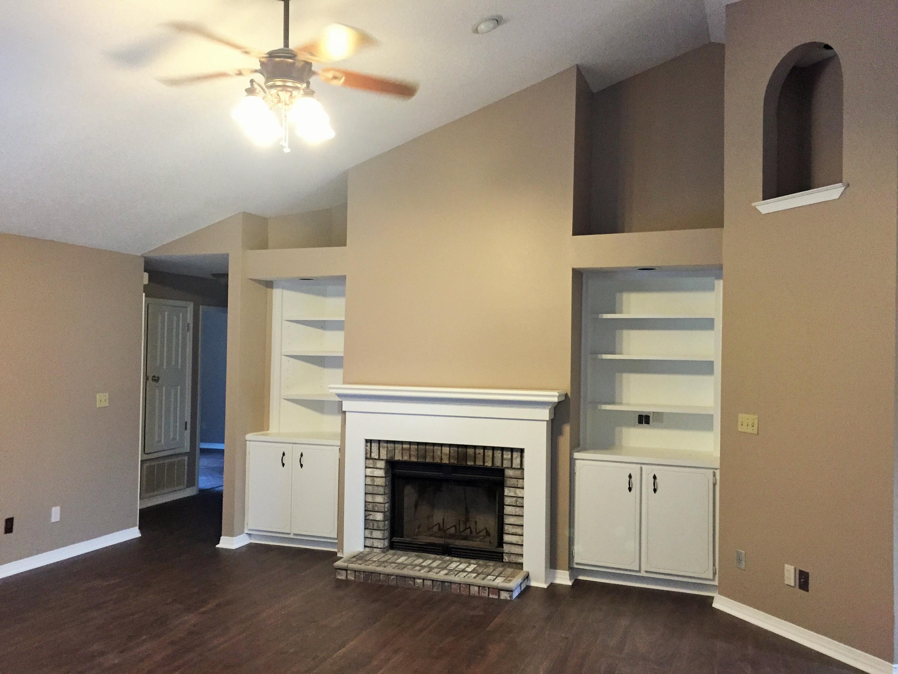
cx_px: 449
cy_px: 337
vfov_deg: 48.2
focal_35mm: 29
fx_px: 752
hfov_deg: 61.7
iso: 250
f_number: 2.2
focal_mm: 4.15
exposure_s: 1/30
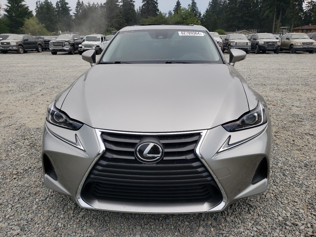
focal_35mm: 26
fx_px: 237
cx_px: 158
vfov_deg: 53.1
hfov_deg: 67.3
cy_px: 118
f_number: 1.5
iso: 50
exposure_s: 1/3333
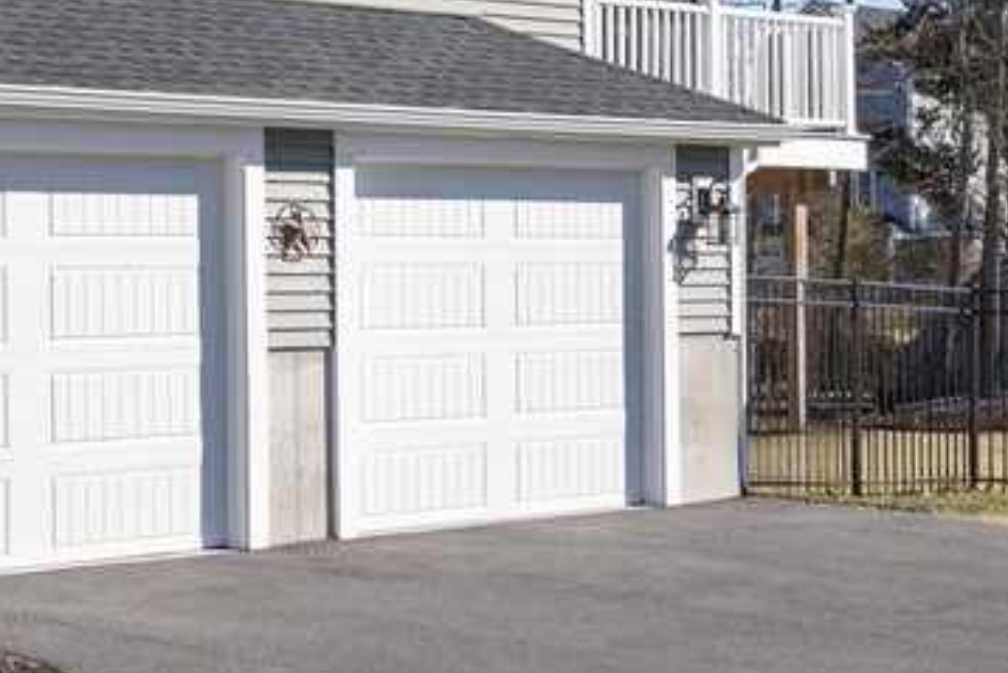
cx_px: 169
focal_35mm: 91
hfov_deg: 22.0
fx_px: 2549
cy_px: 245
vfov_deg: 15.0
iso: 100
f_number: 6.3
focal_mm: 20
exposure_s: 1/400
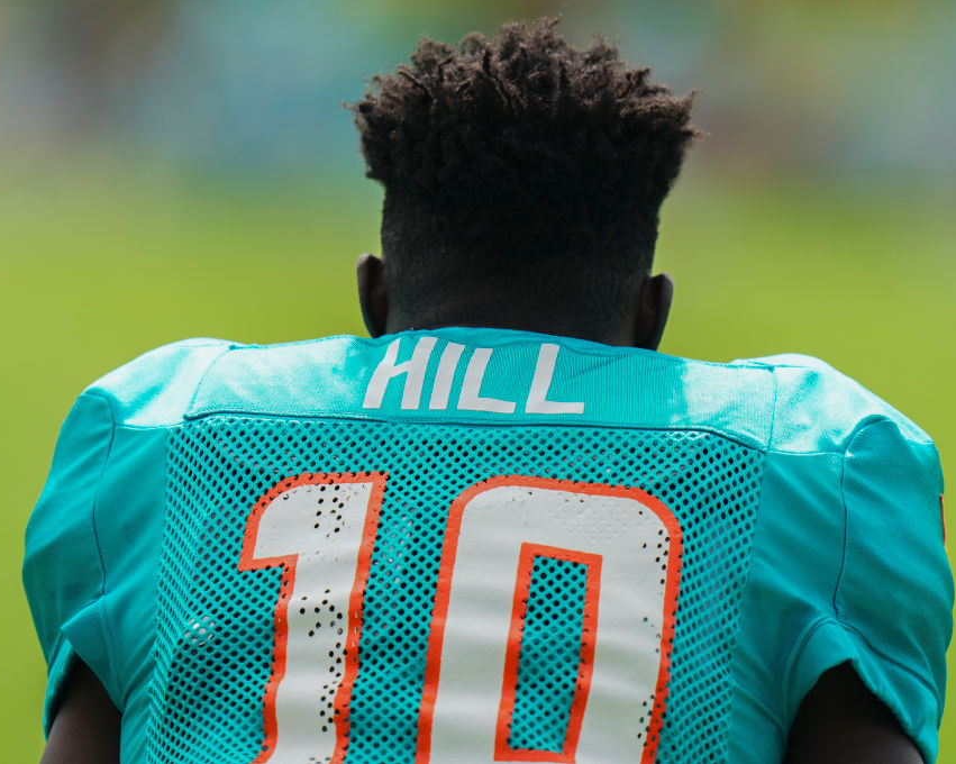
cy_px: 381
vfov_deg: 2.3
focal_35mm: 678
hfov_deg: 2.9
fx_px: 19174
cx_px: 494
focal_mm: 400
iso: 250
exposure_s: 1/2000
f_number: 3.2
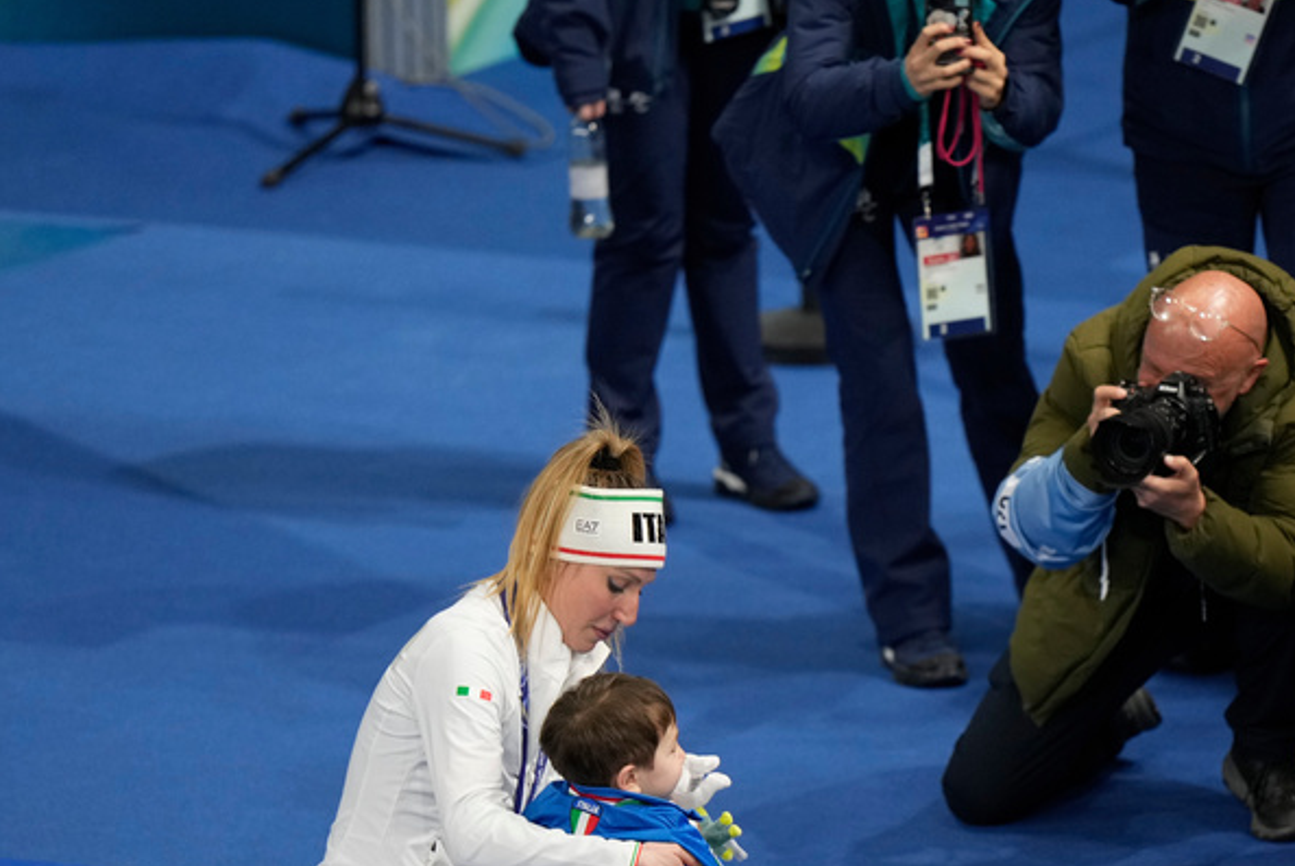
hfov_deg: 3.0
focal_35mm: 689
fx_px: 24802
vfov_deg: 2.0
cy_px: 522
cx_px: 970
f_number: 2.8
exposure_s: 1/1000
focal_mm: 400
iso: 2000
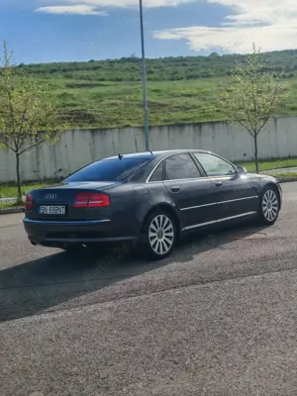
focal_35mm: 48
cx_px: 148
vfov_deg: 39.7
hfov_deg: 30.3
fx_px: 549
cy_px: 198
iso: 50
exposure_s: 1/5700
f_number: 2.8
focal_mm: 6.83
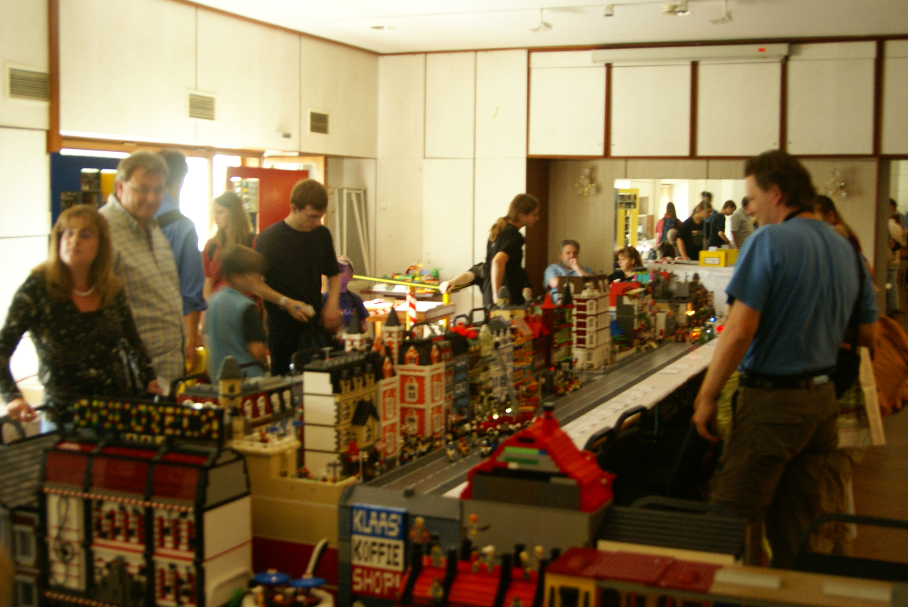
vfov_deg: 32.0
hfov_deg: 46.4
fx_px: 1060
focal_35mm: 42
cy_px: 304
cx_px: 454
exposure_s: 1/8
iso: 400
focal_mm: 28
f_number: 4
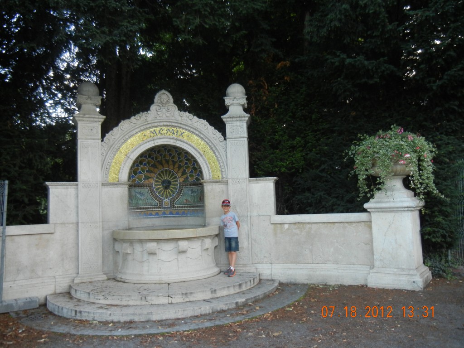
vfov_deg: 46.8
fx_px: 402
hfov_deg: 60.0
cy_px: 174
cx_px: 232
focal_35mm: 30
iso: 385
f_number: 3.5
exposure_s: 1/60.3
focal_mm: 5.4
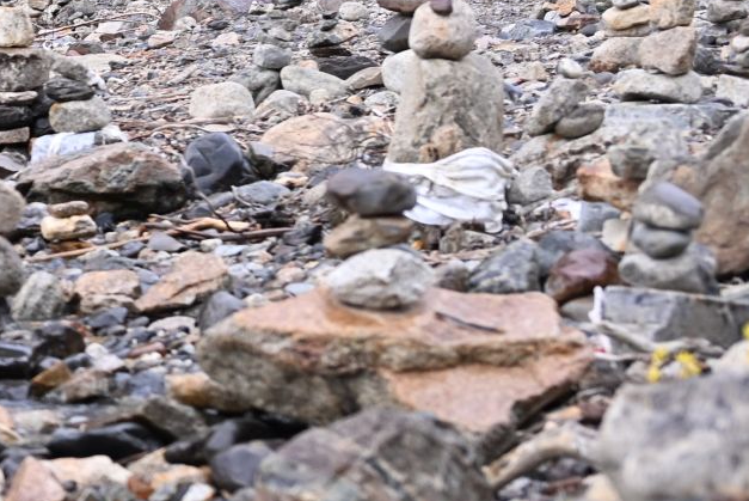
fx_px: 2790
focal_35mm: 134
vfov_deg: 10.2
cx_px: -491
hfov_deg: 14.0
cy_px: 151
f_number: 4
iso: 500
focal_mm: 40
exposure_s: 1/125
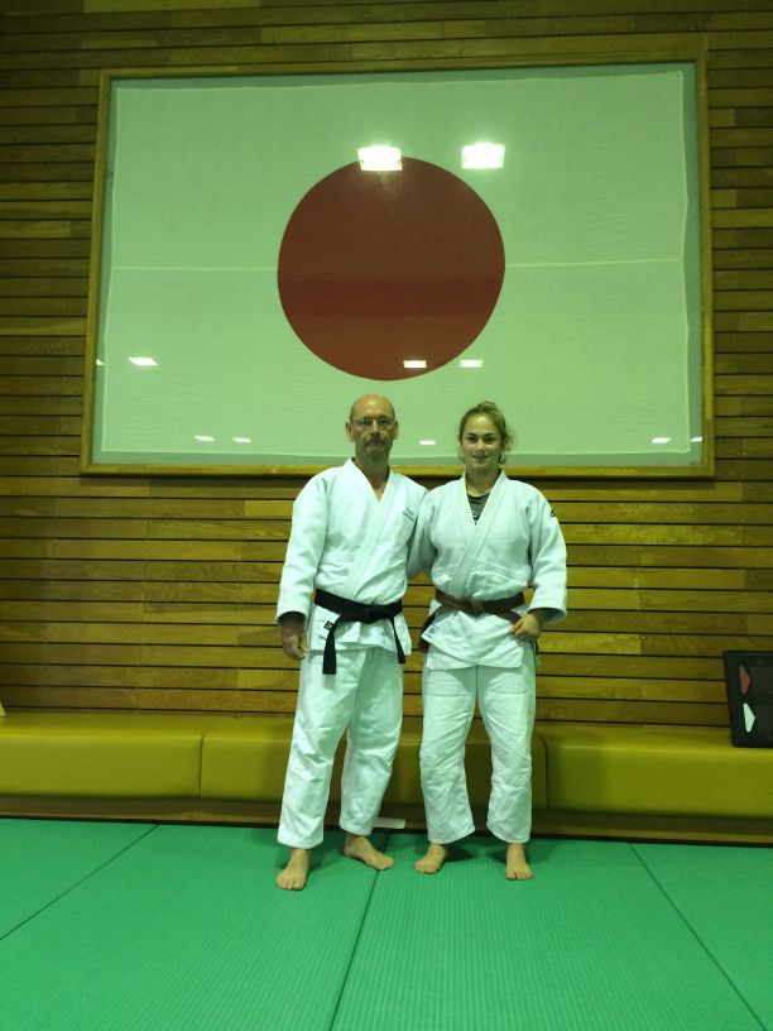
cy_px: 516
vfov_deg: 61.7
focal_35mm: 29
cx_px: 386
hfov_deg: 48.2
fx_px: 863
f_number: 2.2
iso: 125
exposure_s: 1/33
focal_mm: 4.15
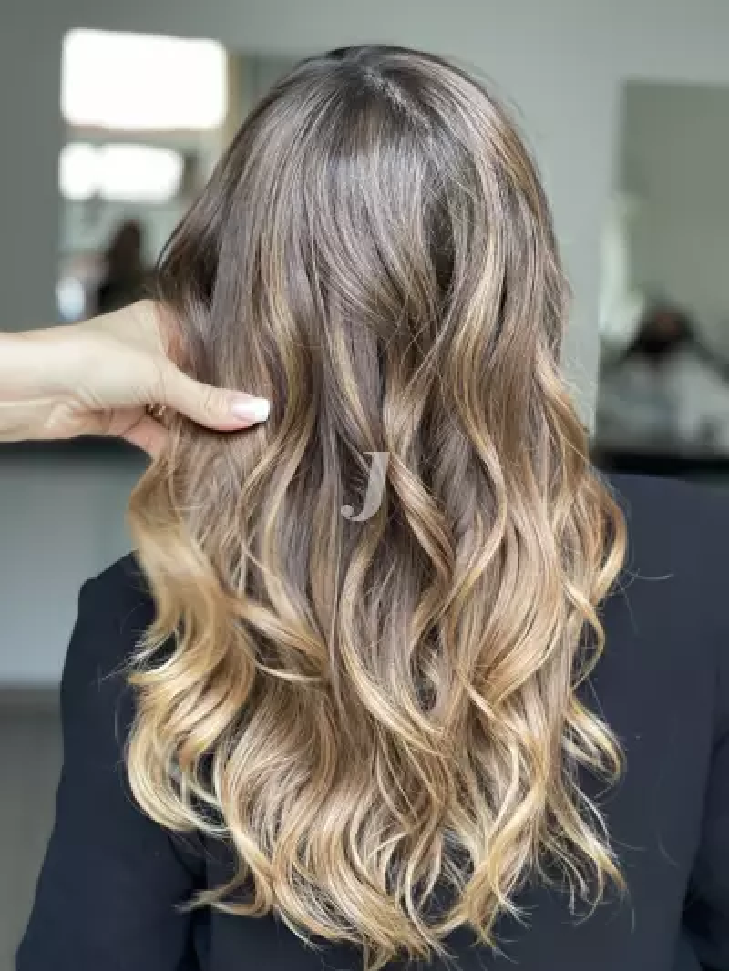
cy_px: 486
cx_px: 364
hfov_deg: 22.9
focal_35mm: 64
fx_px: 1796
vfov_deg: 30.3
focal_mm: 7.5
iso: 200
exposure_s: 1/40
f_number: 2.2
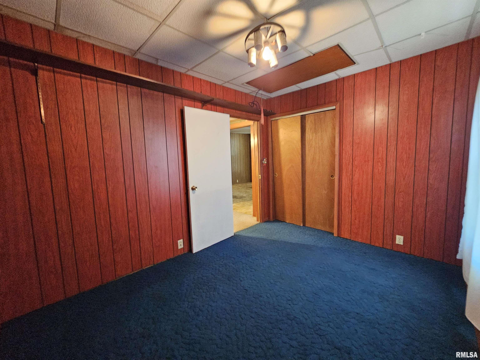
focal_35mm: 13
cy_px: 180
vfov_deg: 89.9
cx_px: 240
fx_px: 180
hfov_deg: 106.2
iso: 640
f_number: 2.2
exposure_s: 1/30
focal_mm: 2.2
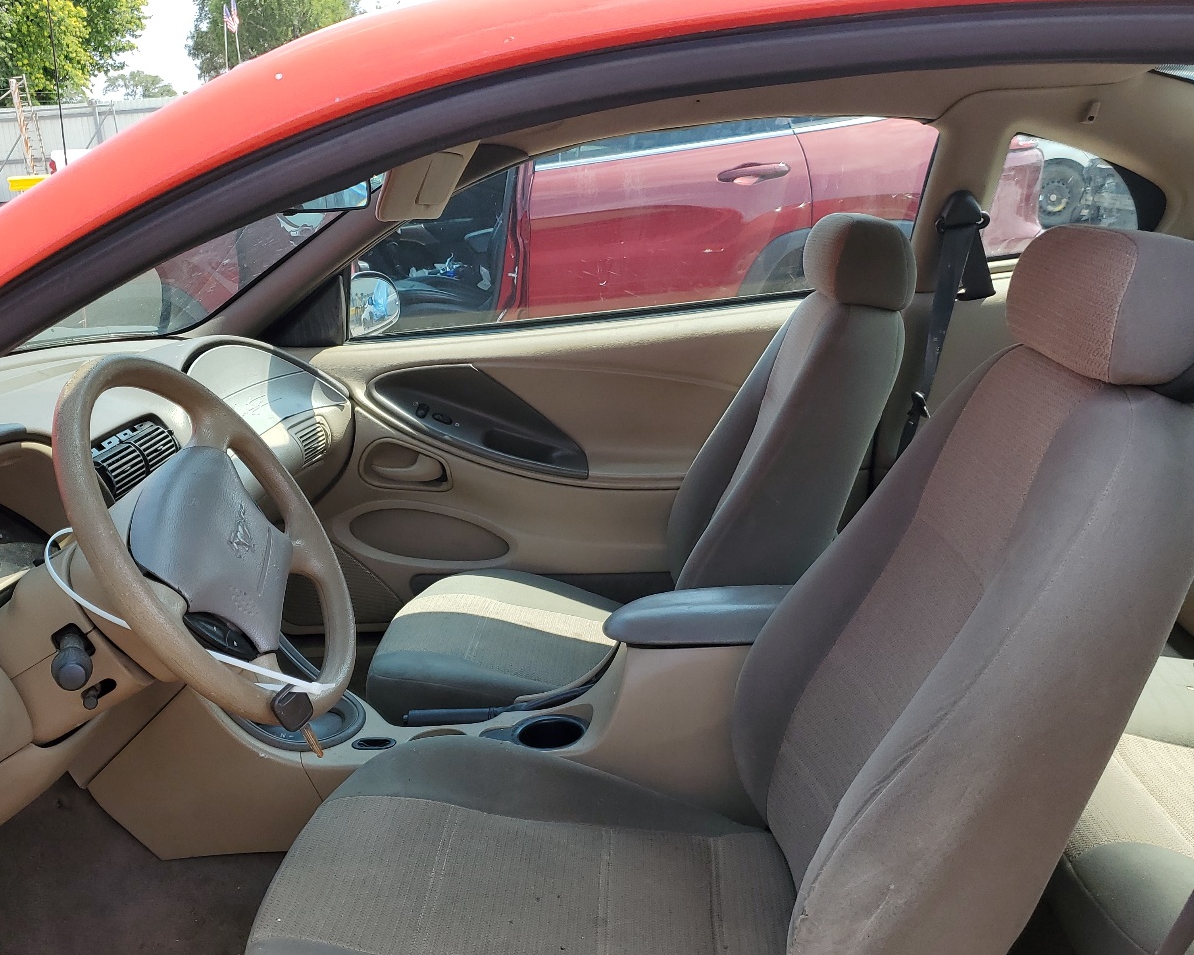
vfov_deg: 43.2
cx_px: 575
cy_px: 553
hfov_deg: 52.8
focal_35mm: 34
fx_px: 1201
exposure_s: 1/909
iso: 50
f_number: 1.5
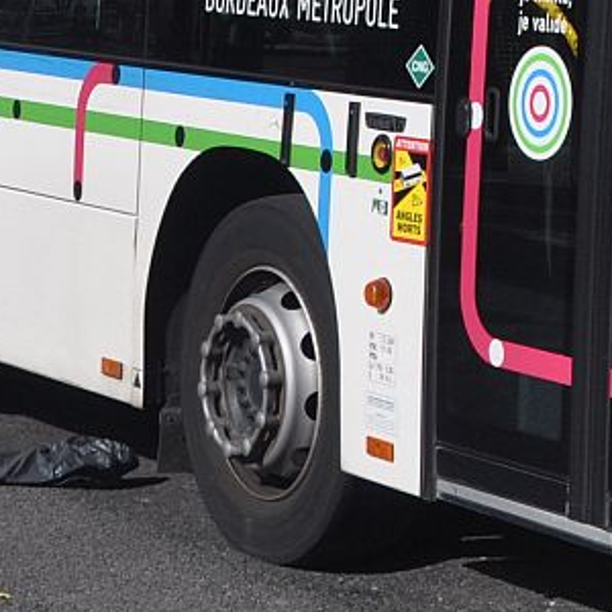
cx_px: 597
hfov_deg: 10.3
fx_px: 3360
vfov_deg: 10.2
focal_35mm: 168
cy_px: -151
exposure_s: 1/1600
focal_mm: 28
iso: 400
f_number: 6.3
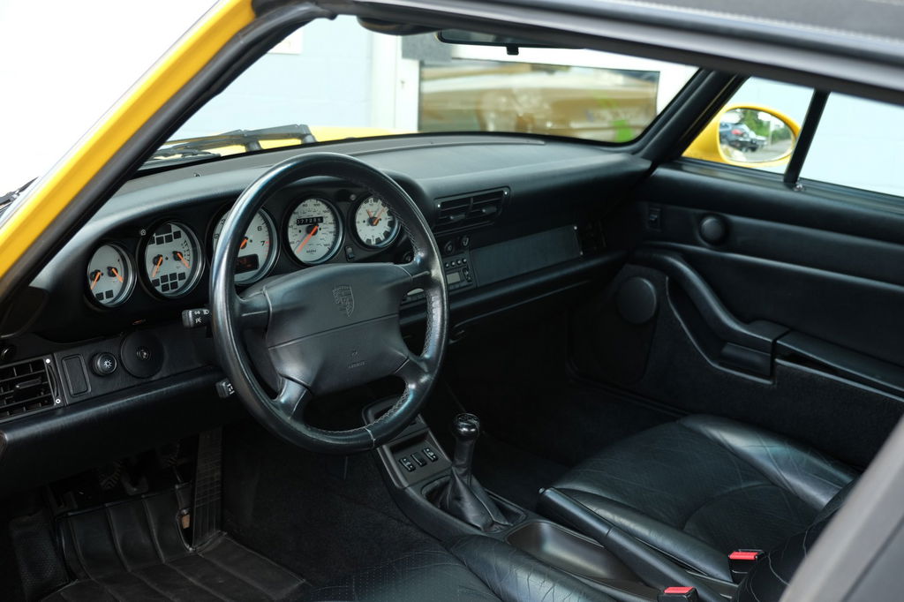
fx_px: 1054
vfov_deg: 31.9
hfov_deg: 46.4
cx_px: 452
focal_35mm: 42
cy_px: 301
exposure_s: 1/80
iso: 200
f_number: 3.2
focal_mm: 27.7
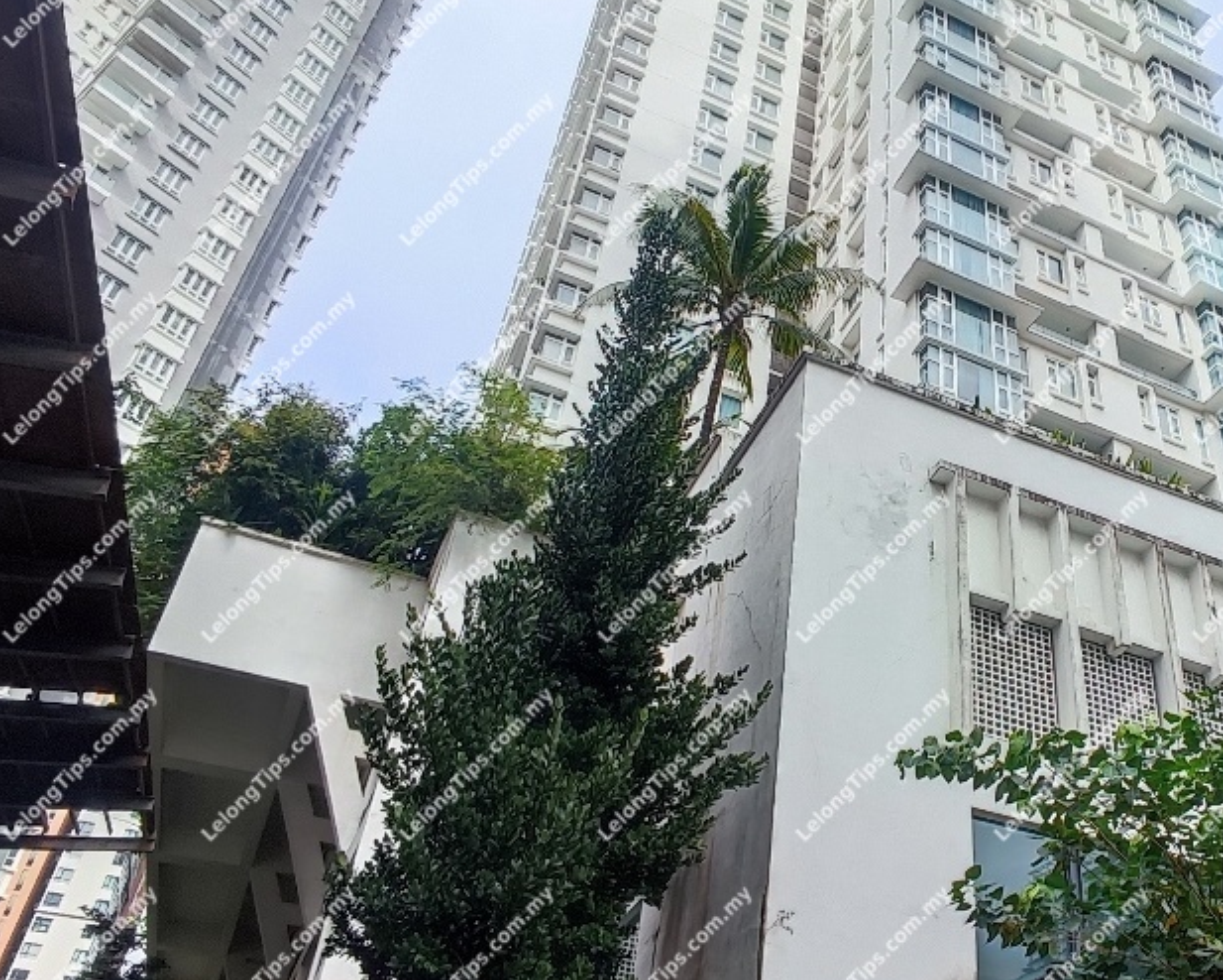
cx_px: 836
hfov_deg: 54.3
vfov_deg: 45.7
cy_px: 415
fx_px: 1159
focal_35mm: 32
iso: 50
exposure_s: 1/276
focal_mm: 1.65
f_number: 2.2
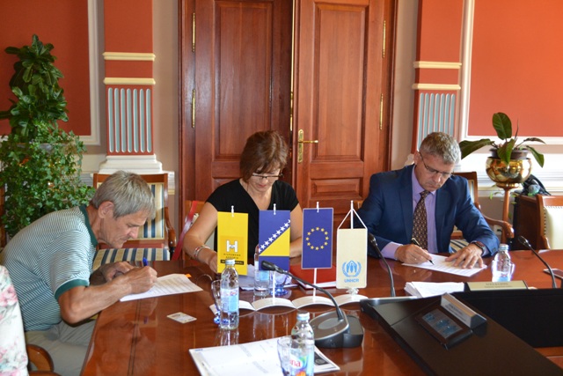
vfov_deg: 34.2
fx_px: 610
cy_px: 188
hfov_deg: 49.5
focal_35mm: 39
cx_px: 282
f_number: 4.2
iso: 1400
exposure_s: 1/60
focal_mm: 26
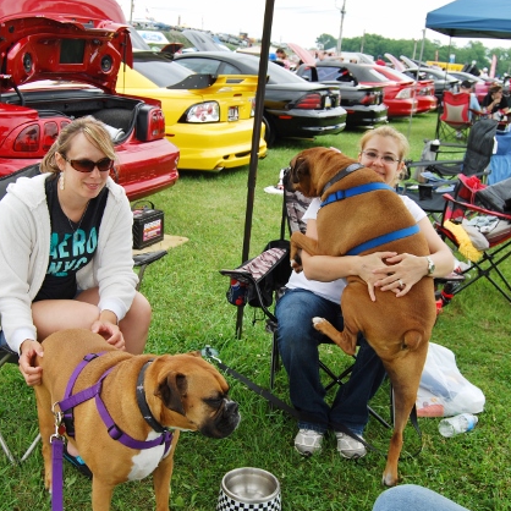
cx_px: 246
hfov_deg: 39.2
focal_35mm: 43
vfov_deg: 39.2
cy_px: 256
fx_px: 718
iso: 100
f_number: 5.6
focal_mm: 22
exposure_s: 1/125
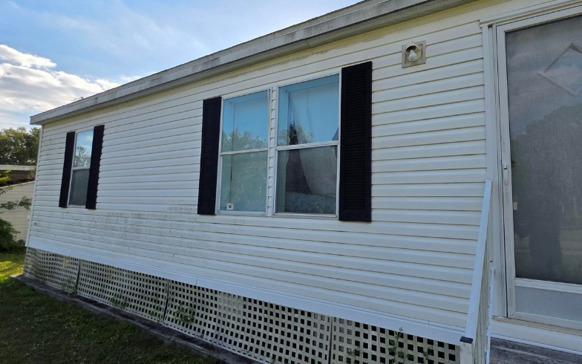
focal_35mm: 18
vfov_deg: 65.0
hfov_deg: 90.2
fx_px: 286
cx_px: 341
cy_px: 175
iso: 40
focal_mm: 2.2
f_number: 1.9
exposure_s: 1/1614
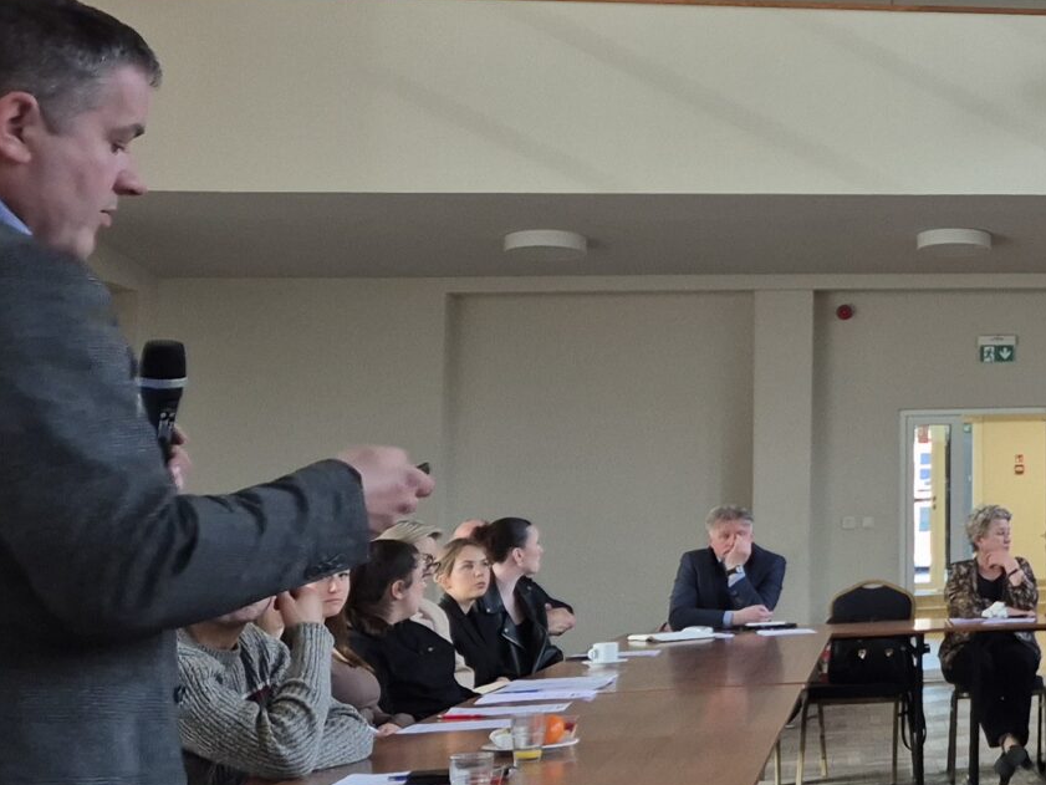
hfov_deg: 24.5
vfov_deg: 20.9
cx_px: 1332
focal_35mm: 70
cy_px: 205
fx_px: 2116
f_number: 1.8
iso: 160
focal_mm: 5.4
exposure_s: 1/100
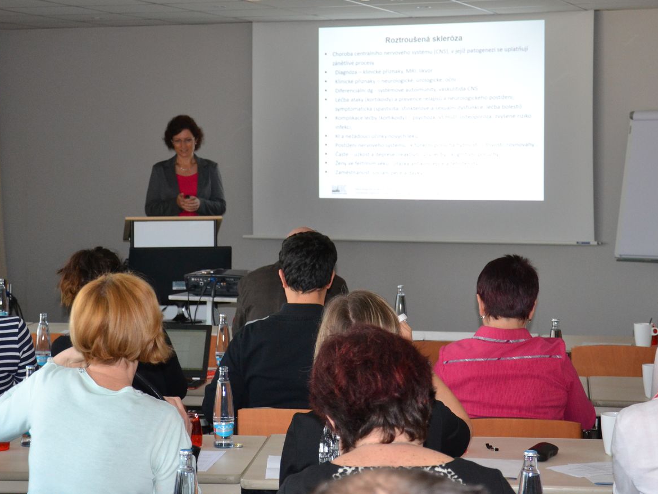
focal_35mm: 83
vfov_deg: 17.8
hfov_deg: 23.6
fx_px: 1574
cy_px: 159
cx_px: 289
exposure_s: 1/60
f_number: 4.5
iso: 900
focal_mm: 35
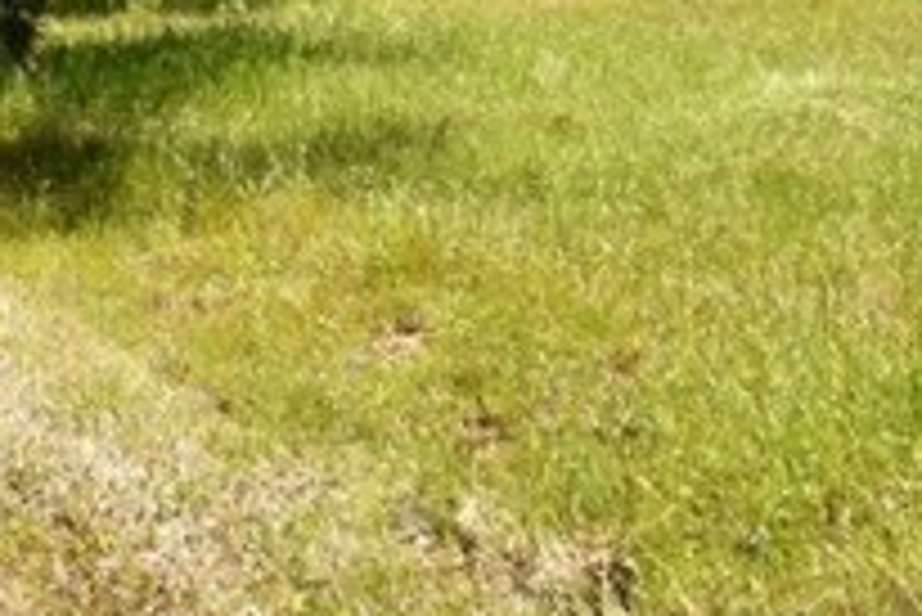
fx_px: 1922
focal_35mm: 75
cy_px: -528
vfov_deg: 15.4
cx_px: -274
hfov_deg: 23.8
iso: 400
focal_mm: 10
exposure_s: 1/400
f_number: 11
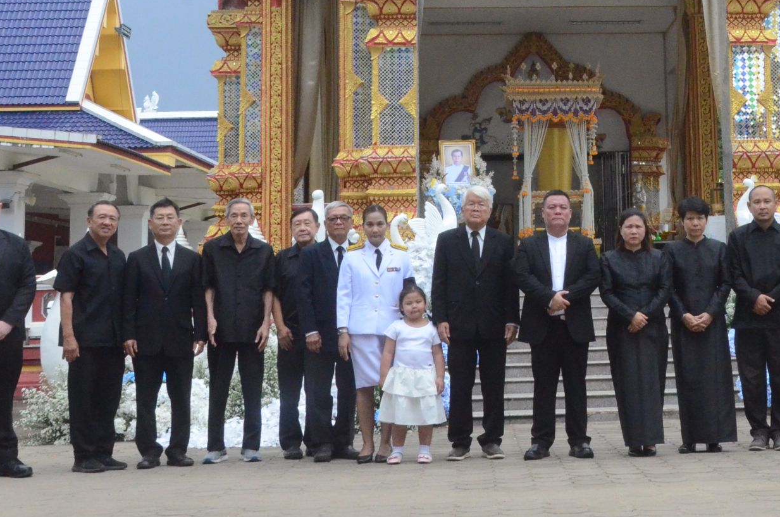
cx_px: 665
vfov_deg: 18.3
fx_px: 1579
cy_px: 41
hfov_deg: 27.0
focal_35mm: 73
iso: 3200
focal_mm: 24
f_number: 14
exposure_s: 1/800
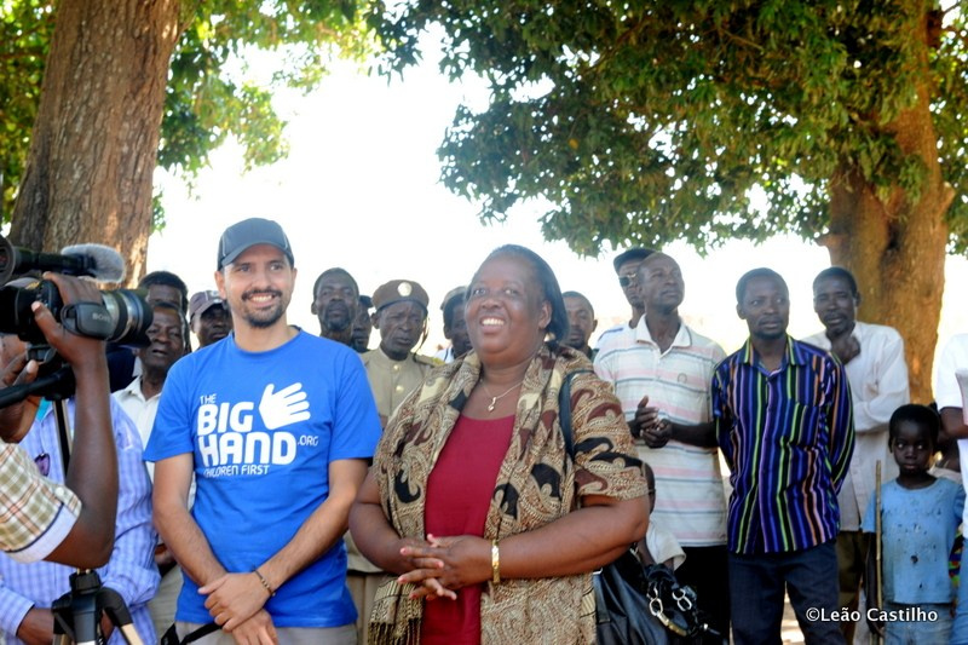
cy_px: 322
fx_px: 1882
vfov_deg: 19.4
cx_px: 484
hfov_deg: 28.8
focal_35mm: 70
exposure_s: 1/50
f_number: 10
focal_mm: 70
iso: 1250
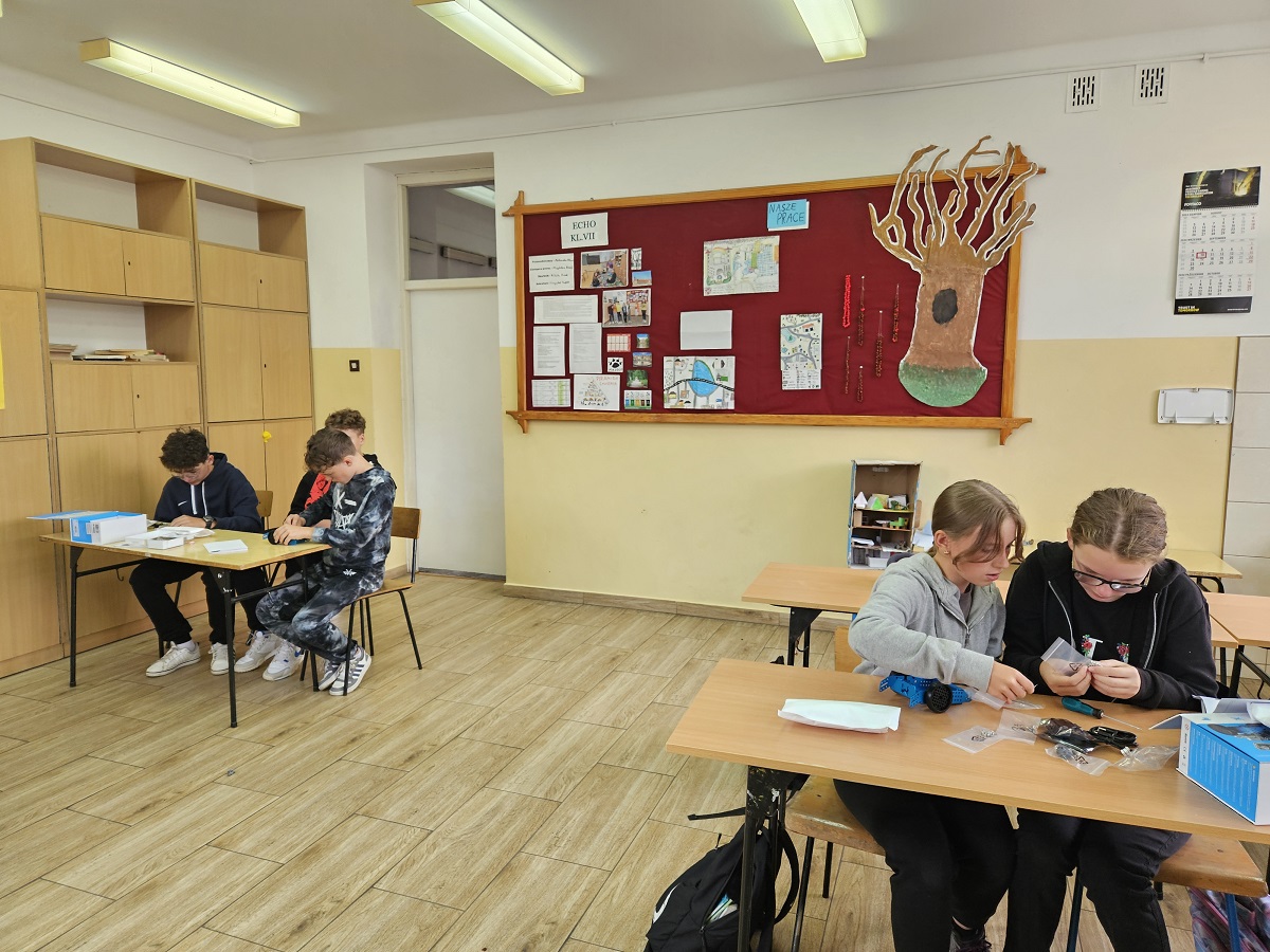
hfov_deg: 73.9
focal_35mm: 23
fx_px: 844
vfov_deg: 58.9
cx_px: 635
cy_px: 476
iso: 80
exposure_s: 1/100
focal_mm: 5.4
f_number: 1.8
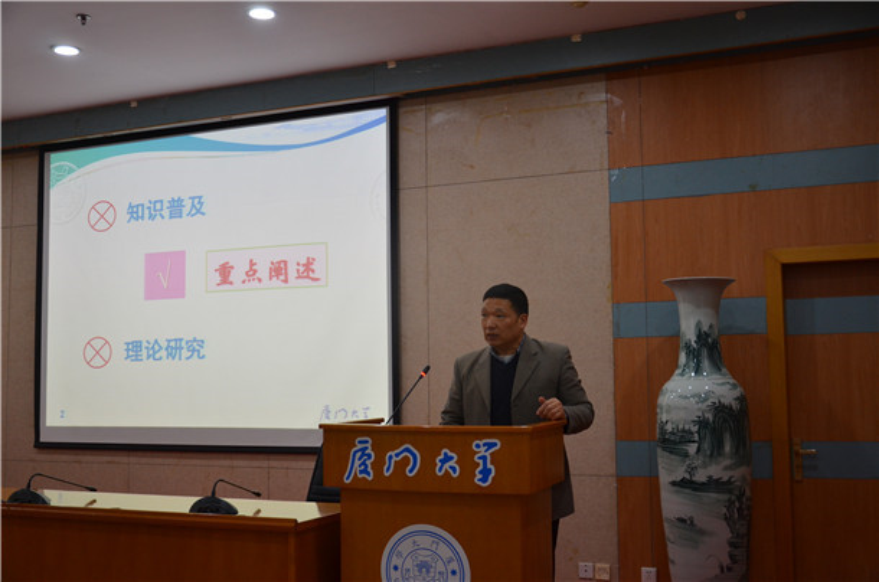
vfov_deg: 34.1
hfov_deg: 49.6
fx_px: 950
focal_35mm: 39
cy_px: 291
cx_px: 440
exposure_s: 1/80
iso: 800
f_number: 4.5
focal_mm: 26
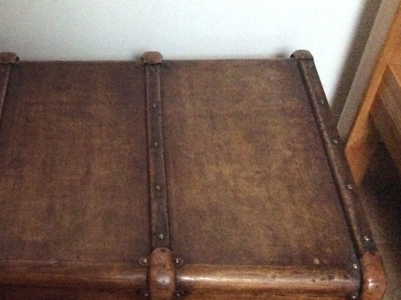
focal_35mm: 54
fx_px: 625
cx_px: 82
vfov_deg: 26.6
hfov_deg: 34.5
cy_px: 228
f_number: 2.4
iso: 800
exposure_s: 1/17
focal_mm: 3.3
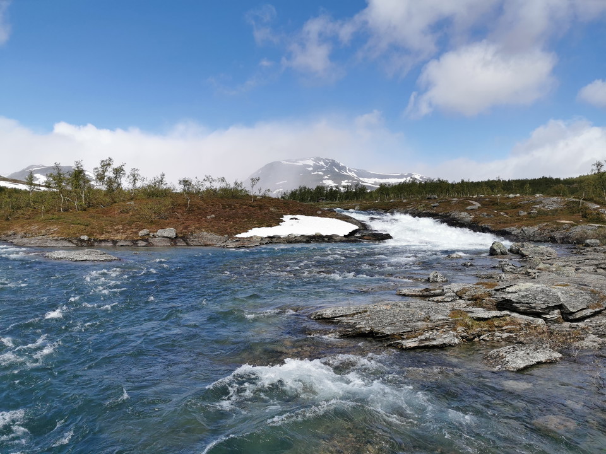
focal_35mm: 27
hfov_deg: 65.3
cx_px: 303
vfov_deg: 51.4
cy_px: 227
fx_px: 473
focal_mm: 5.56
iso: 50
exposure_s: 1/5618
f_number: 1.6
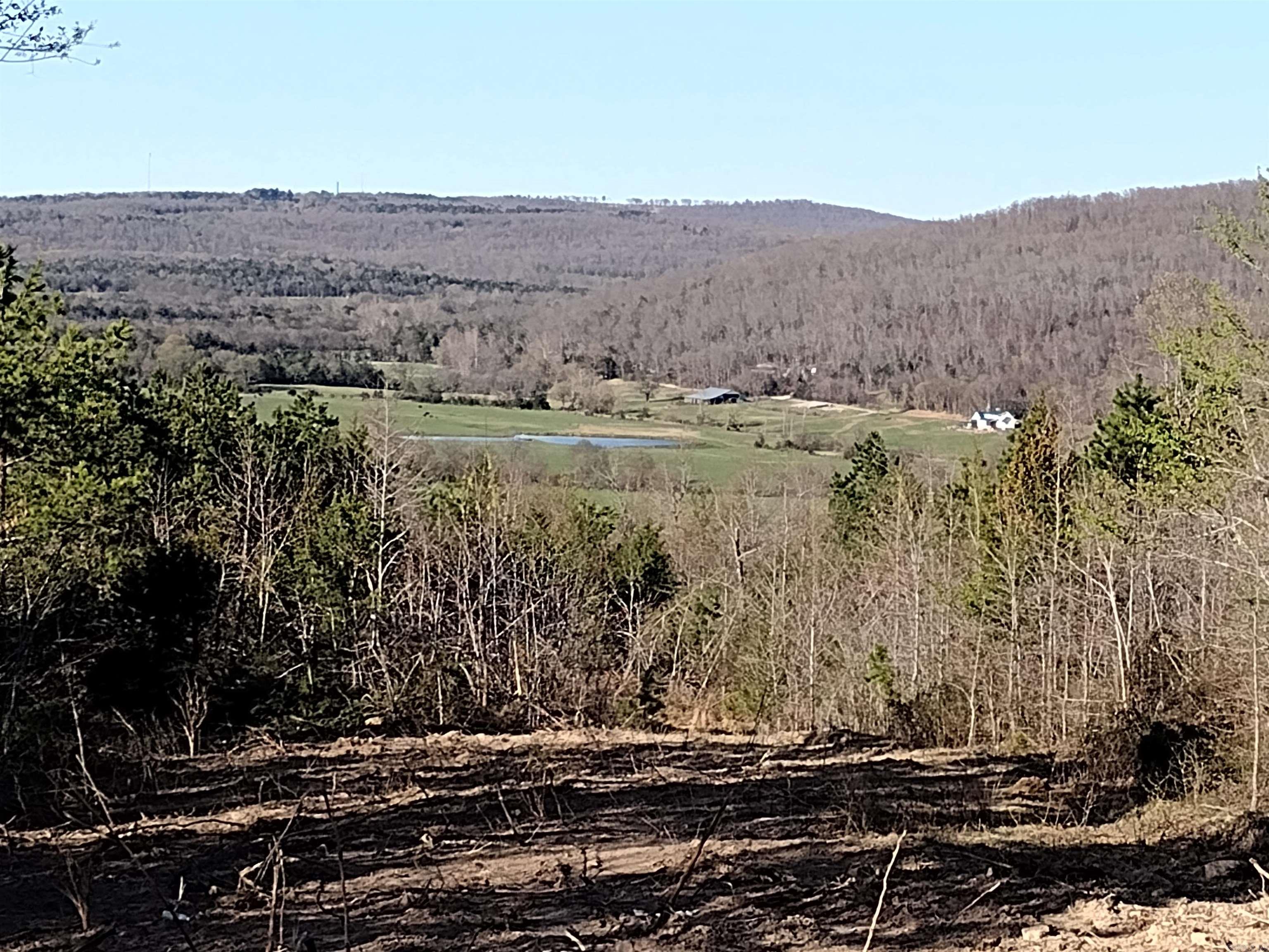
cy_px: 476
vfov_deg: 51.4
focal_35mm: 27
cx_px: 634
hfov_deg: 65.3
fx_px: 990
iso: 100
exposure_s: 1/1648
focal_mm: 4.71
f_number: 1.7
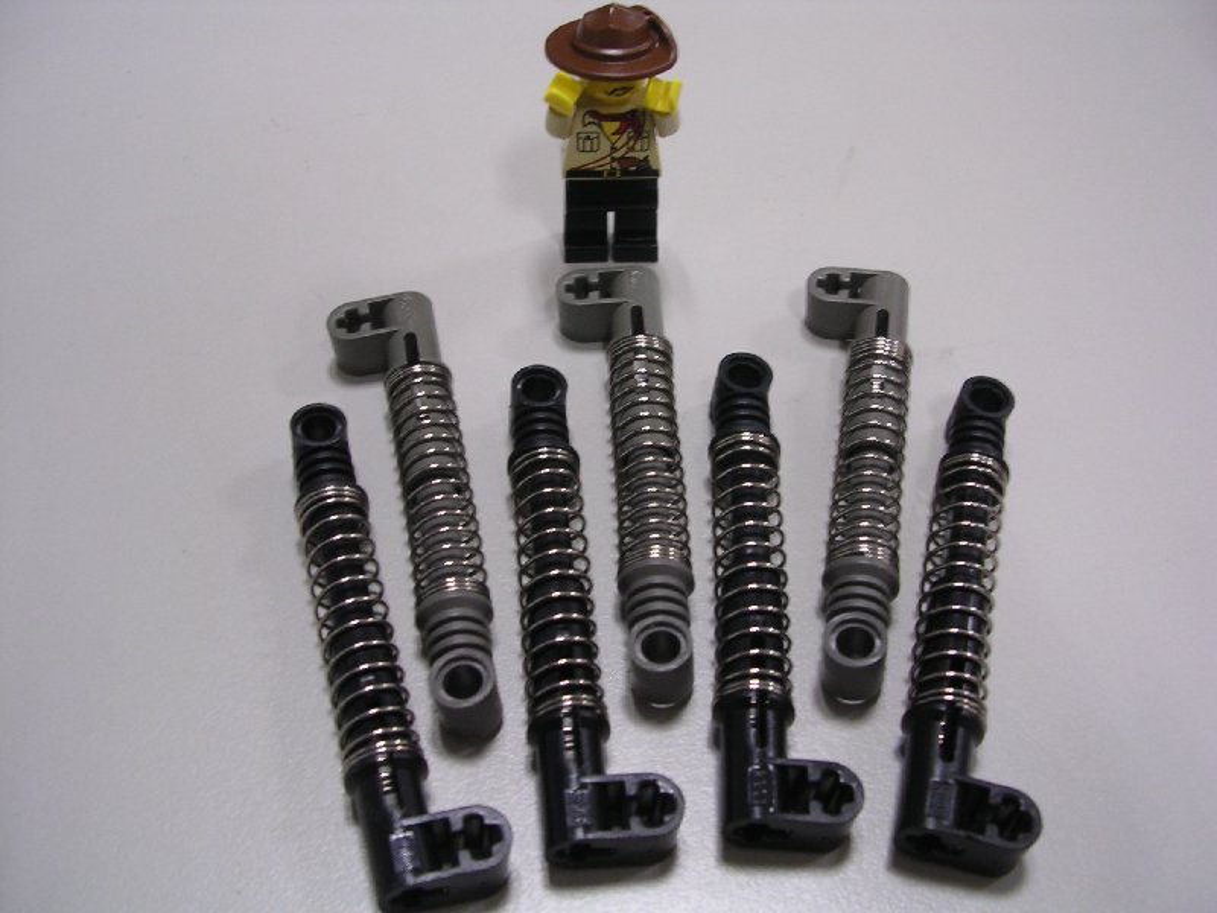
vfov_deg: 37.7
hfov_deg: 49.0
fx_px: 1336
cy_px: 456
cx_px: 608
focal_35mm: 38
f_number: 2.8
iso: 100
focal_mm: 5.8
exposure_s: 1/5.1
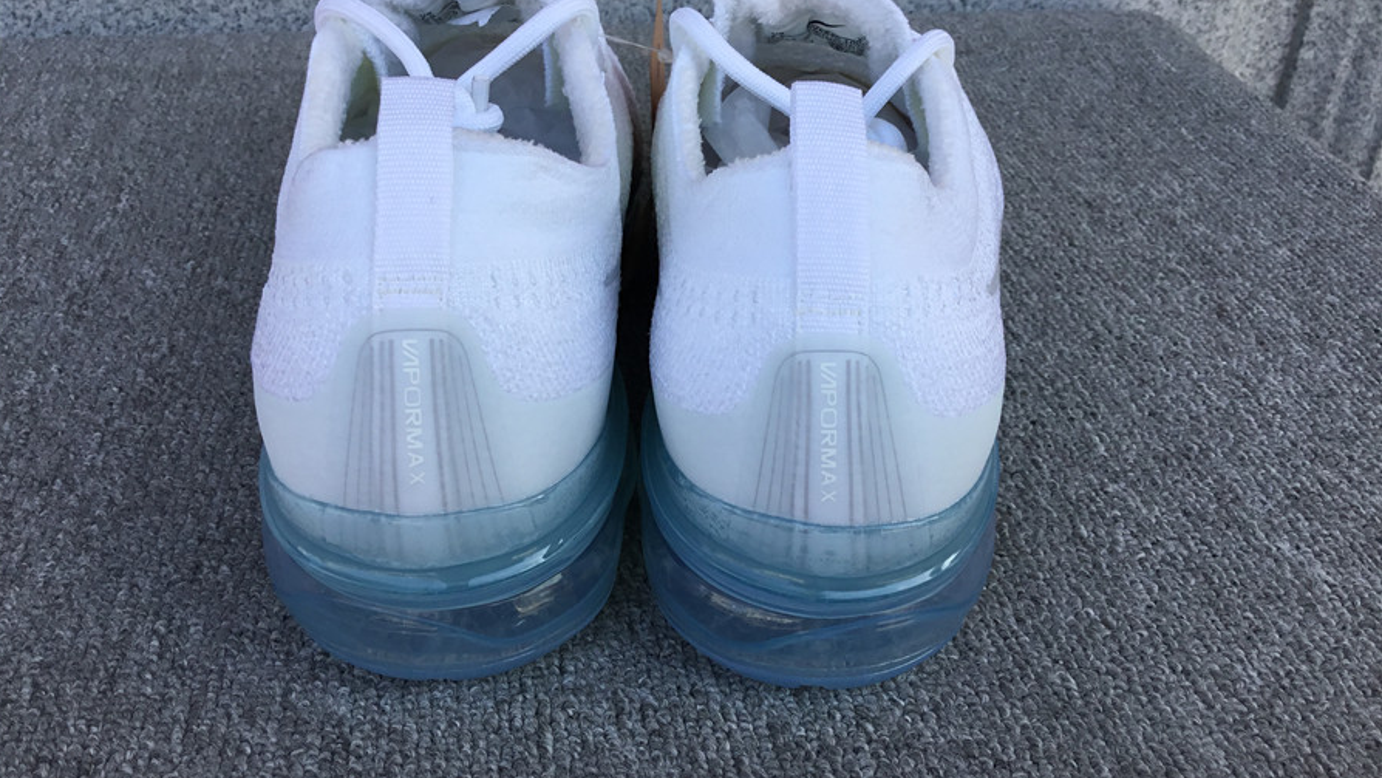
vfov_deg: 34.5
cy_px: 309
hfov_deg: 58.0
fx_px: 1246
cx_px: 688
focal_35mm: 34
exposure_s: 1/323
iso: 25
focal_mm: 3.3
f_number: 2.4
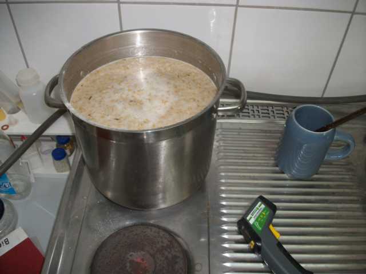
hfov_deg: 58.4
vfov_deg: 45.4
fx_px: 328
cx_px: 183
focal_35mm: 31
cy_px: 137
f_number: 2.9
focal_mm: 5.7
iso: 125
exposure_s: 1/40
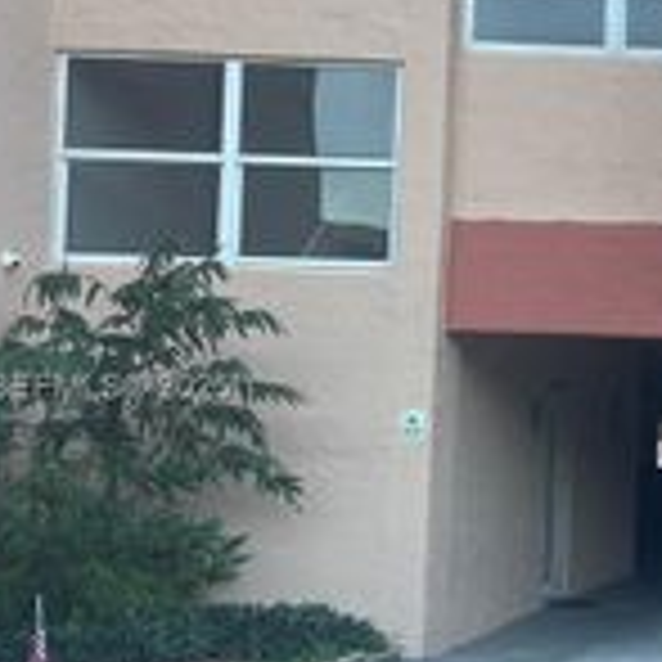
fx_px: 1623
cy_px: 390
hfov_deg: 20.5
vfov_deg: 23.0
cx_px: 919
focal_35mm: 75
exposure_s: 1/162
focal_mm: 5.1
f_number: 1.6
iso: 32
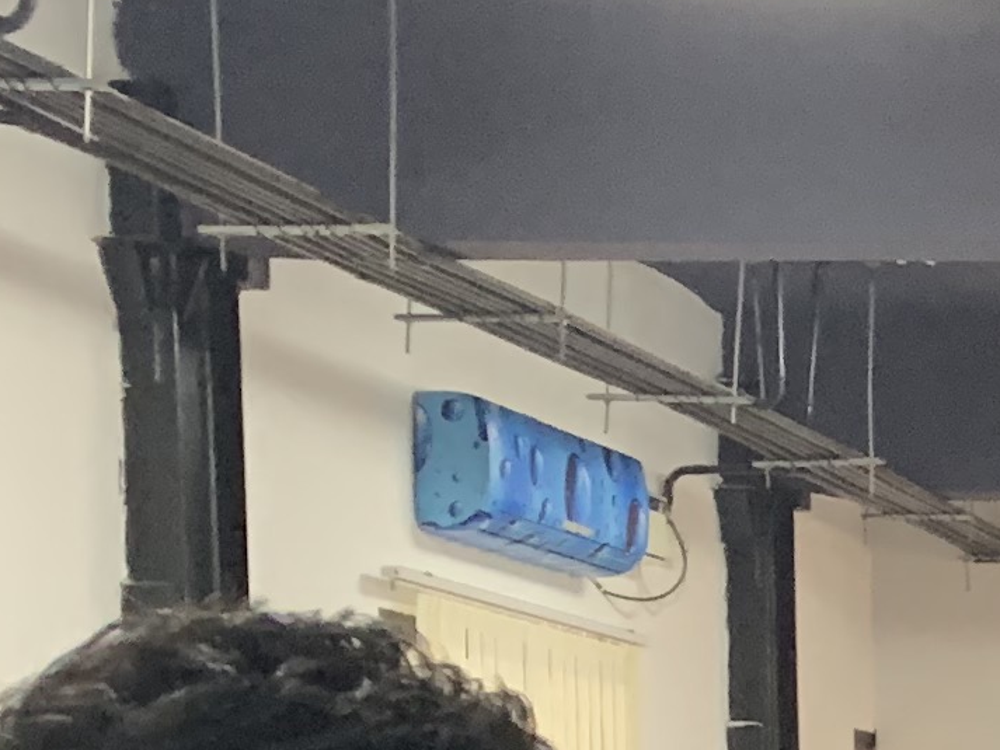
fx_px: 4247
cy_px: 1232
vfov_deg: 9.7
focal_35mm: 147
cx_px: 2160
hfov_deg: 11.7
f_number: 1.8
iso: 320
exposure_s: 1/50
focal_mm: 4.25
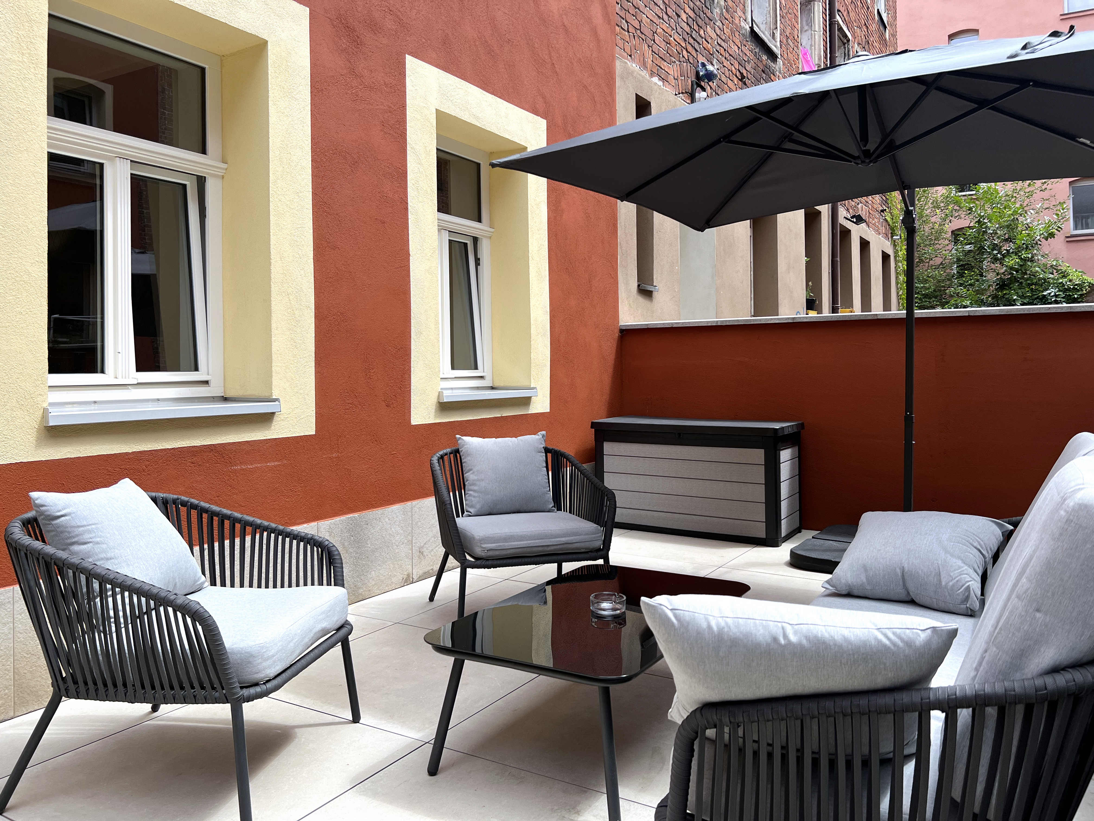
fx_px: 822
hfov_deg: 67.3
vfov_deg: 53.1
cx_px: 547
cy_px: 410
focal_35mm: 26
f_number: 1.5
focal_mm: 5.7
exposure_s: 1/1488
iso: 50
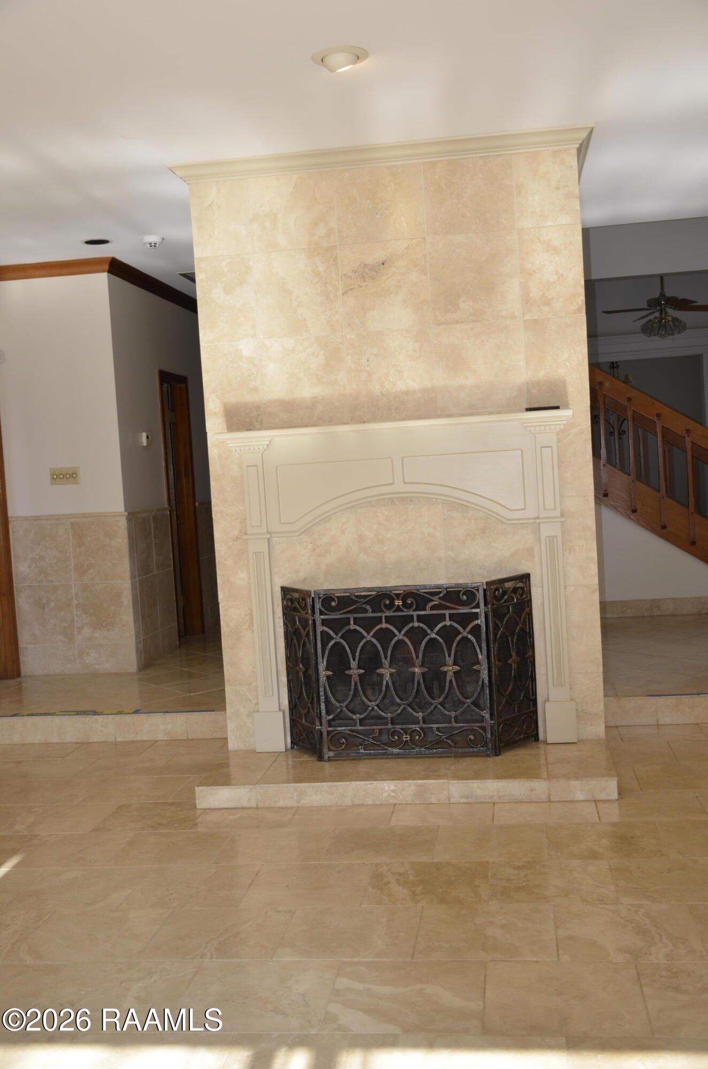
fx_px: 1067
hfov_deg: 36.7
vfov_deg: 53.2
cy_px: 534
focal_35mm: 36
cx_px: 354
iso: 200
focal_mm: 24
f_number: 3.8
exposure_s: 1/160
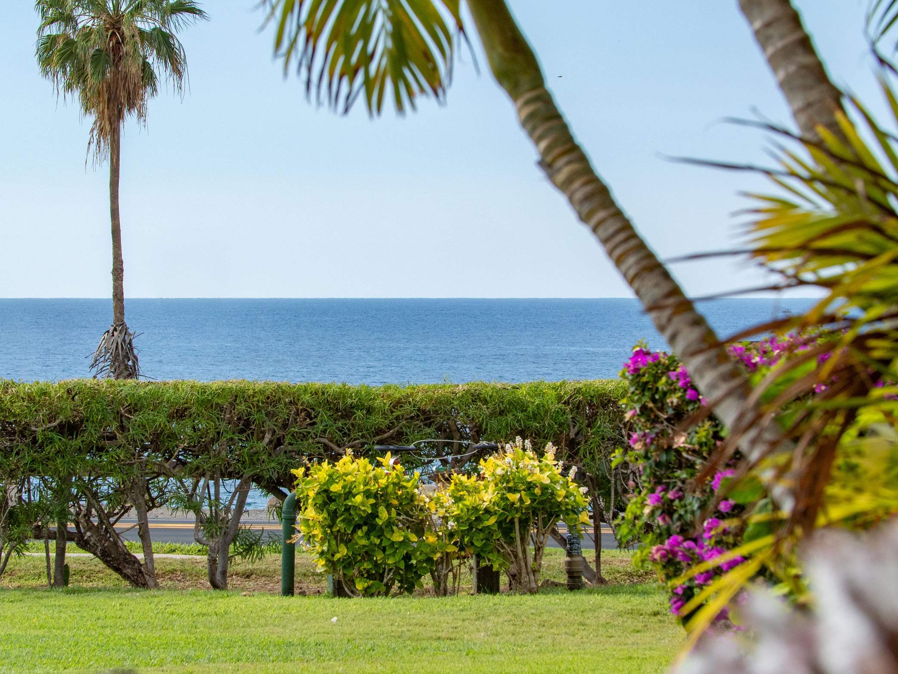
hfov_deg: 10.0
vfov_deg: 7.5
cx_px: 398
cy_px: 360
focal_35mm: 197
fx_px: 5112
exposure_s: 1/250
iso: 400
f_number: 8
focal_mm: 67
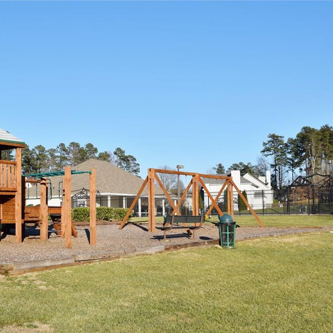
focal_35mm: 50
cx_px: 135
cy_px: 167
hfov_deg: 33.9
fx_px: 544
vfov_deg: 34.0
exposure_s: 1/400
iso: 200
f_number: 10
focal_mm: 26
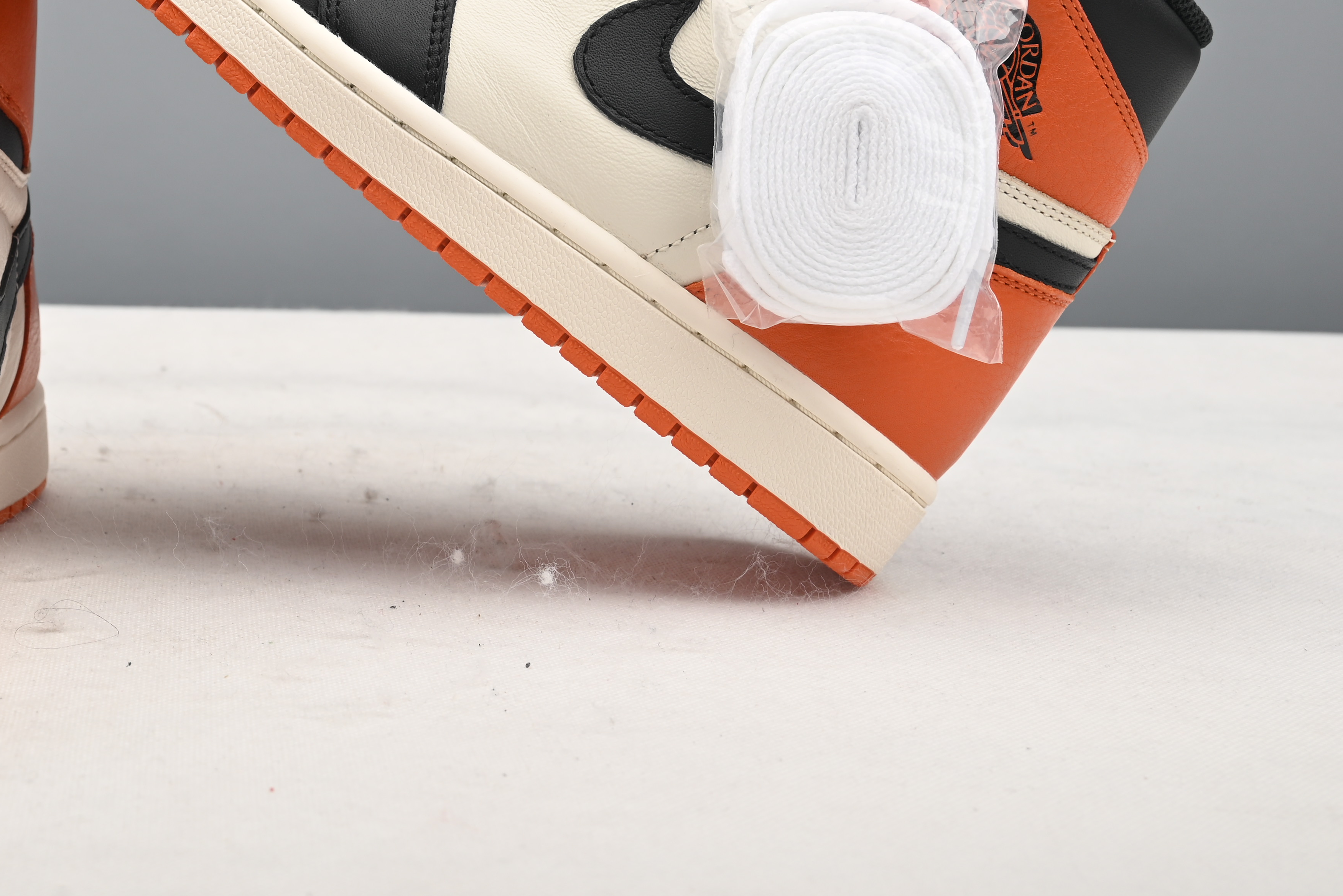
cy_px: 214
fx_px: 2500
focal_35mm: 67
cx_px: 211
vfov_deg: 20.2
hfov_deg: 29.2
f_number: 11
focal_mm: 39
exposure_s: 1/200
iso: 100
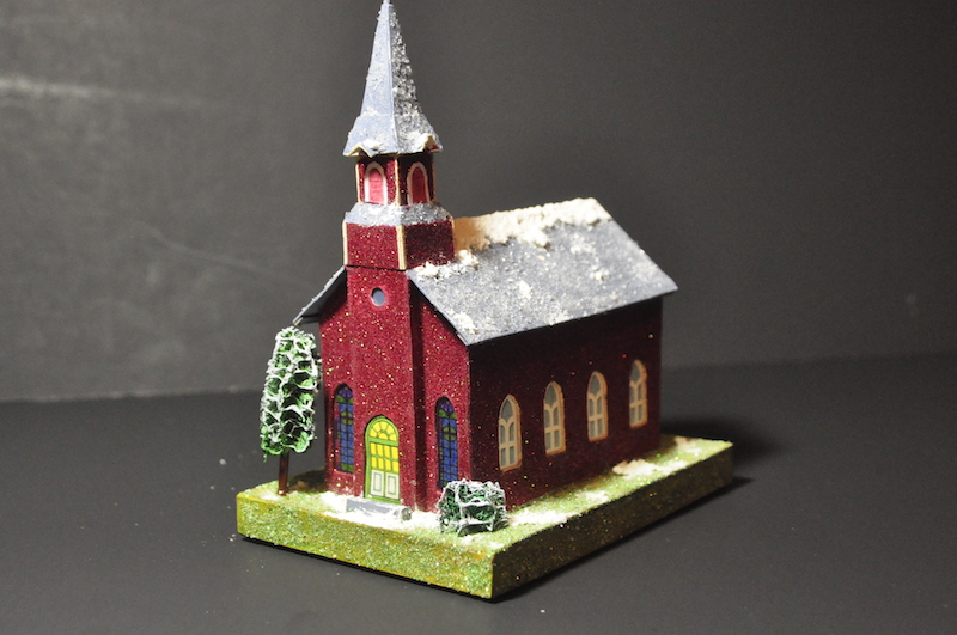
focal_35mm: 57
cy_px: 318
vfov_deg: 23.7
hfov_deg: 35.1
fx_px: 1513
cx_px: 478
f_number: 5
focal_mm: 38
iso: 2500
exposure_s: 1/100
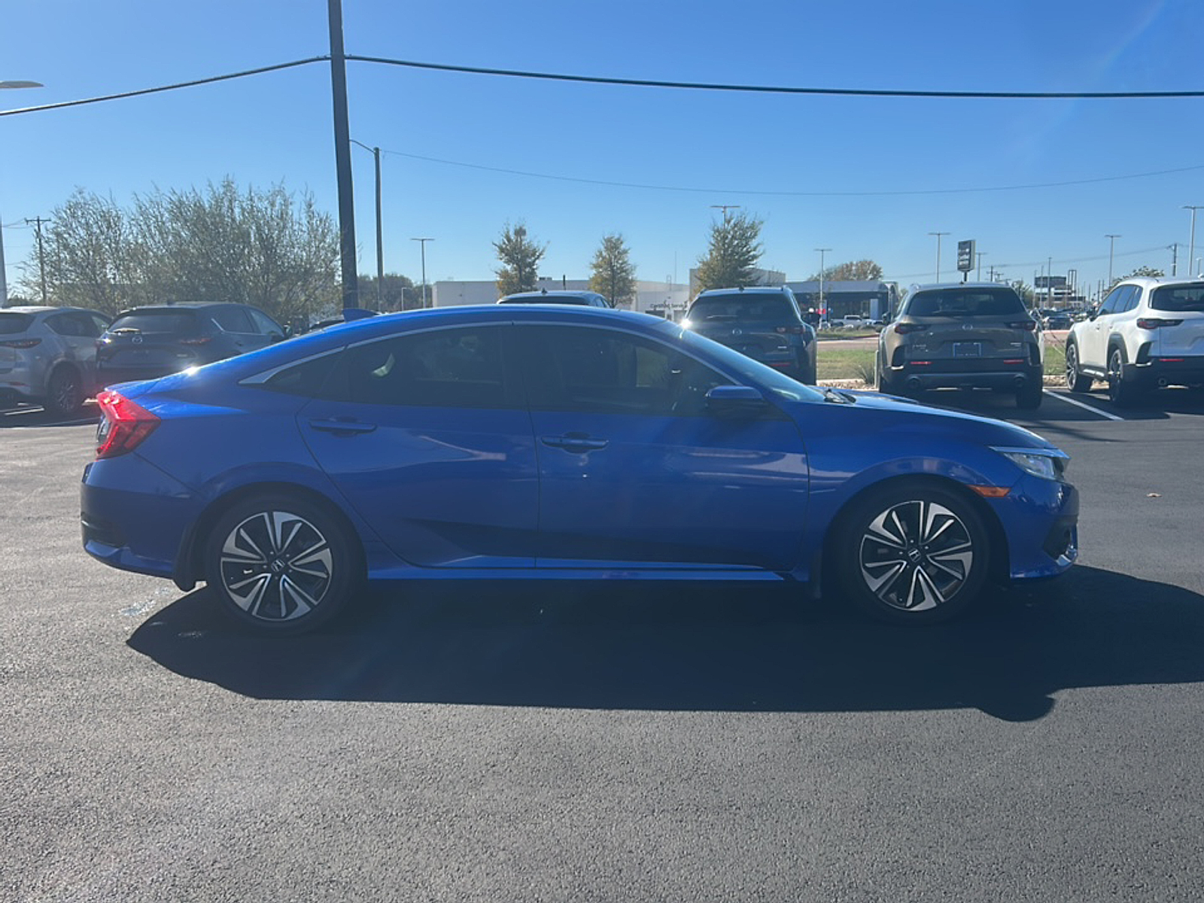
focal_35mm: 27
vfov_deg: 51.4
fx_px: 939
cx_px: 602
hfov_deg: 65.3
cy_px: 452
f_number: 1.5
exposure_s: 1/3704
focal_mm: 5.7
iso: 50
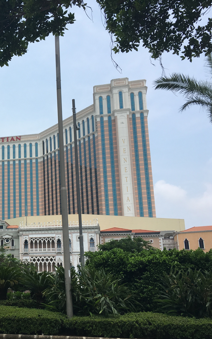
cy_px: 190
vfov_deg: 43.4
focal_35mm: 46
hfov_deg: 25.9
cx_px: -20
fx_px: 425
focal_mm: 4.15
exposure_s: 1/1221
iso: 25
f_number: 2.2
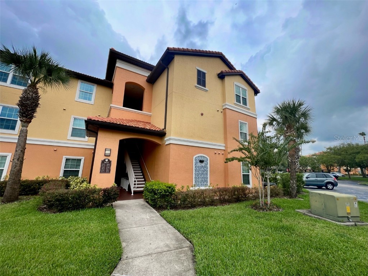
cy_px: 138
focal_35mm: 13
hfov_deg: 106.2
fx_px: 138
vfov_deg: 89.9
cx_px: 184
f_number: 1.8
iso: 32
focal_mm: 1.57
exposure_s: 1/694
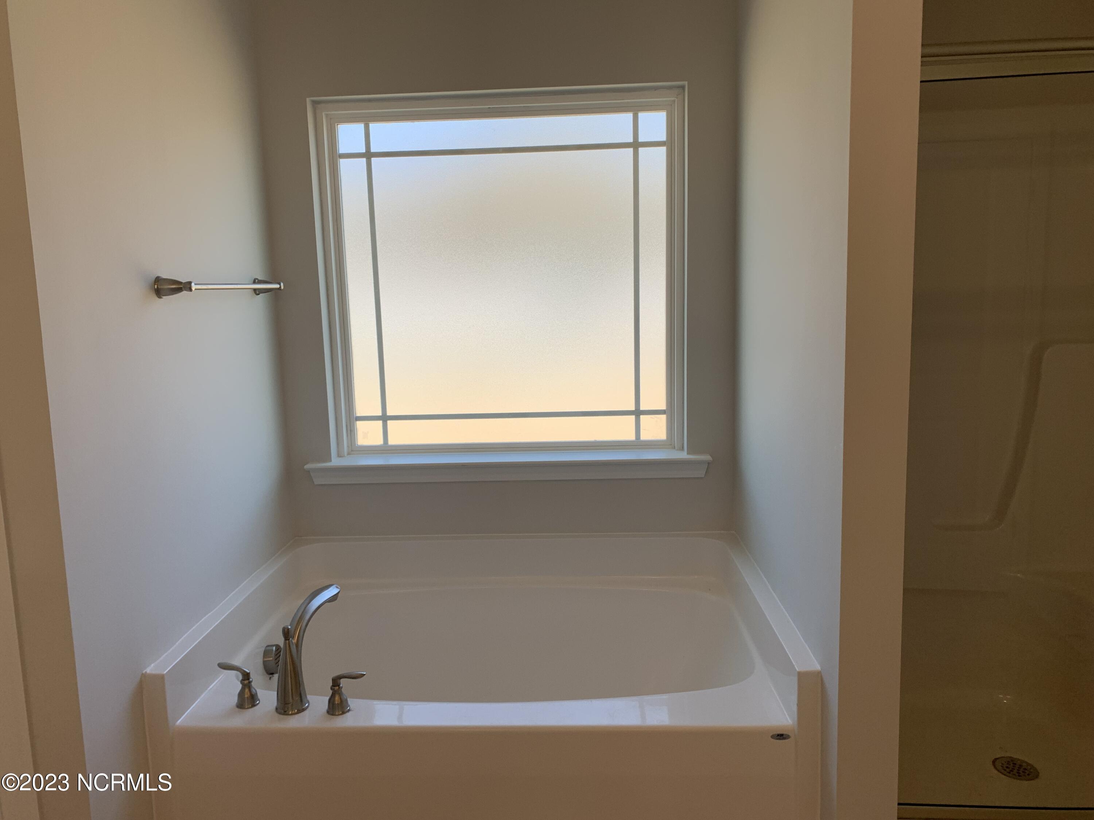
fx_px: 822
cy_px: 410
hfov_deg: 67.3
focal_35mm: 26
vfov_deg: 53.1
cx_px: 547
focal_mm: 4.25
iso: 25
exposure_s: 1/263
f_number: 1.8
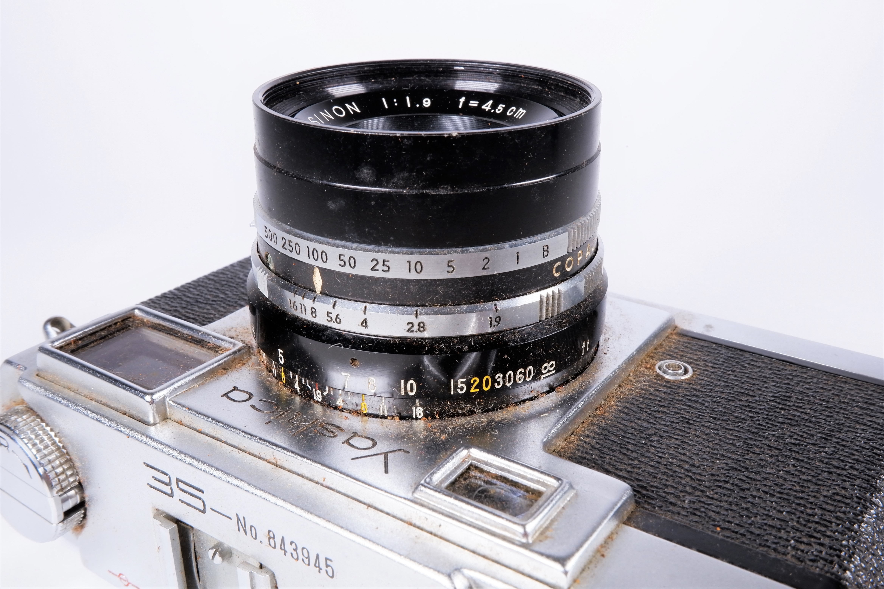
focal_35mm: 33
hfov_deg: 57.2
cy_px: 294
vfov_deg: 40.0
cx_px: 442
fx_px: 810
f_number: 16
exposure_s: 1/30
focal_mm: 22.2
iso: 400
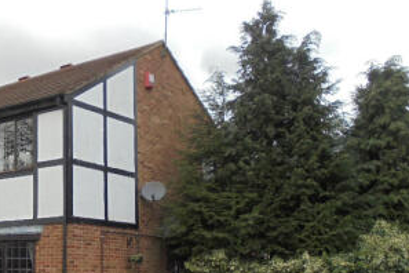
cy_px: 196
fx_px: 602
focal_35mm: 53
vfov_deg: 25.3
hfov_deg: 34.8
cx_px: 21
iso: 100
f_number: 3.5
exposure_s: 1/160
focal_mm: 4.6
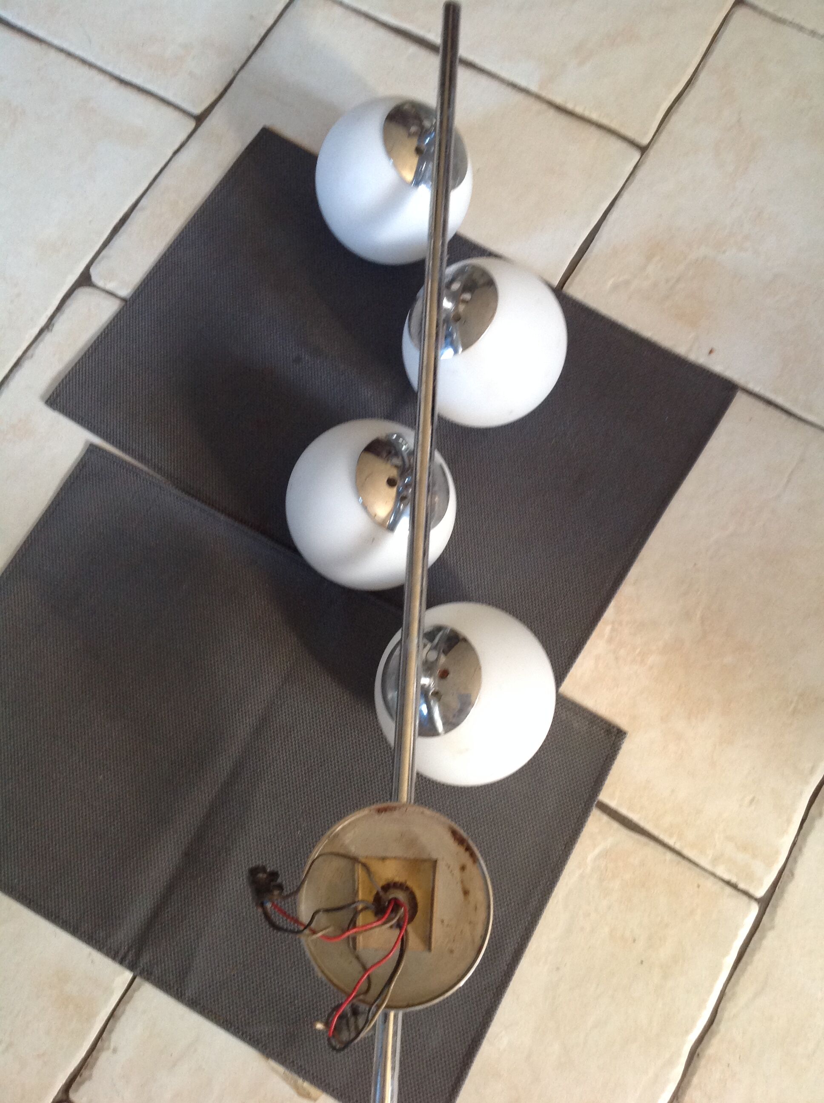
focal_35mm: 35
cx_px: 412
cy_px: 552
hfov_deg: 40.6
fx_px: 1114
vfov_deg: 52.7
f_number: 2.4
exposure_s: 1/15
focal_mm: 4.28
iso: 160
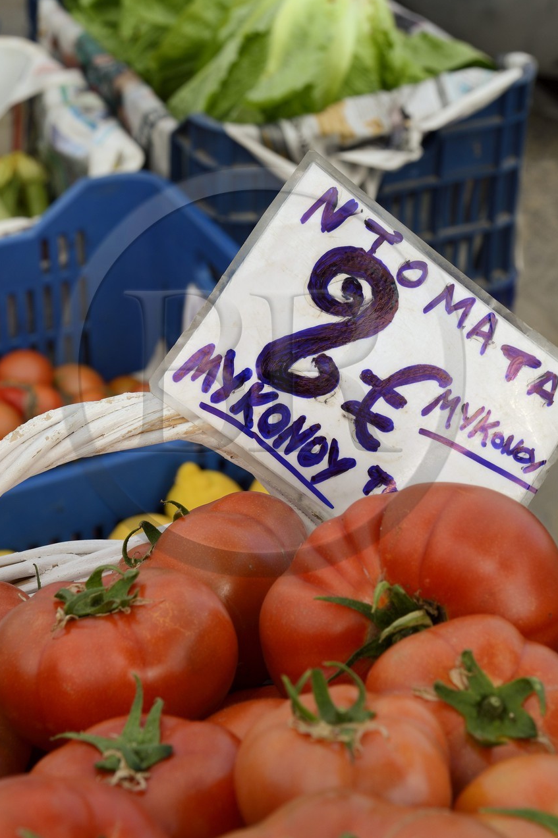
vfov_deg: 23.1
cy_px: 372
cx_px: 260
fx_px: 2049
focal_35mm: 88
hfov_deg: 15.5
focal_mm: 70
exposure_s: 1/160
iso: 200
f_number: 13
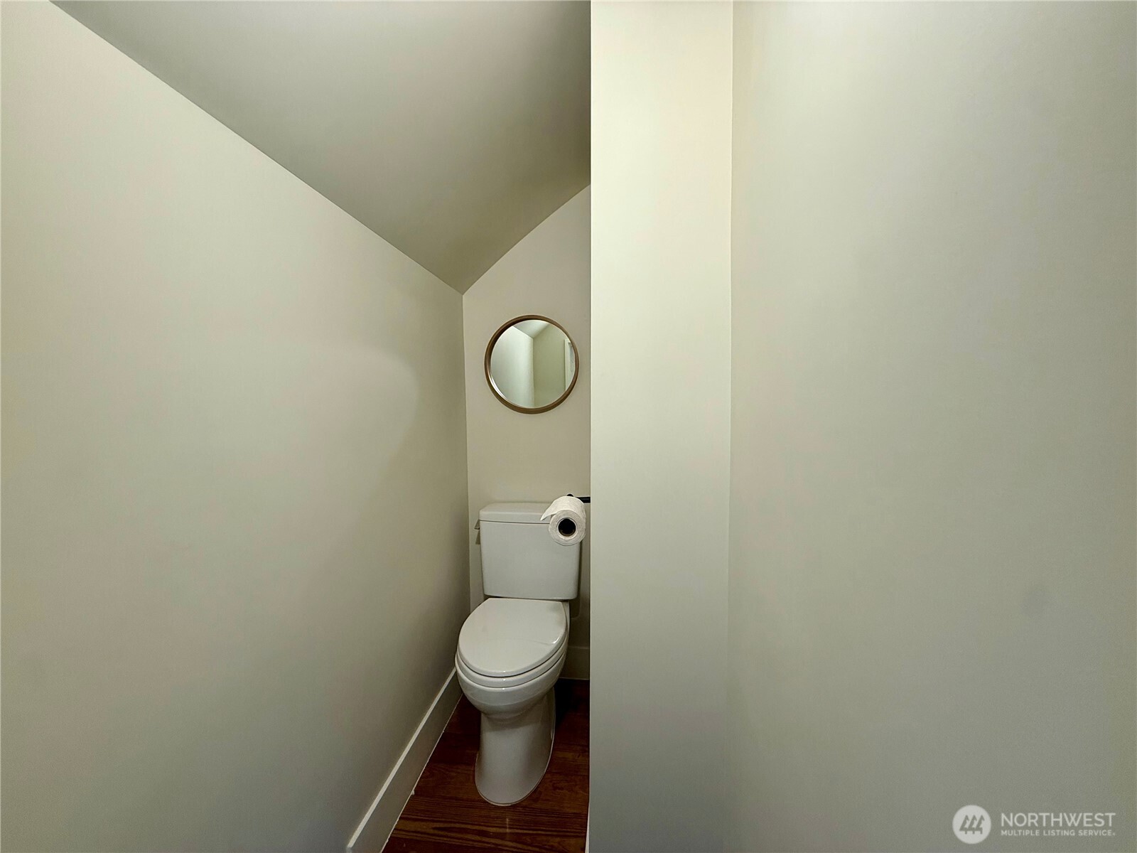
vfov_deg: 85.7
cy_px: 426
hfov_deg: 102.1
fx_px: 460
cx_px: 568
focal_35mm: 14
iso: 160
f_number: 2.2
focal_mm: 2.22
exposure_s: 1/120
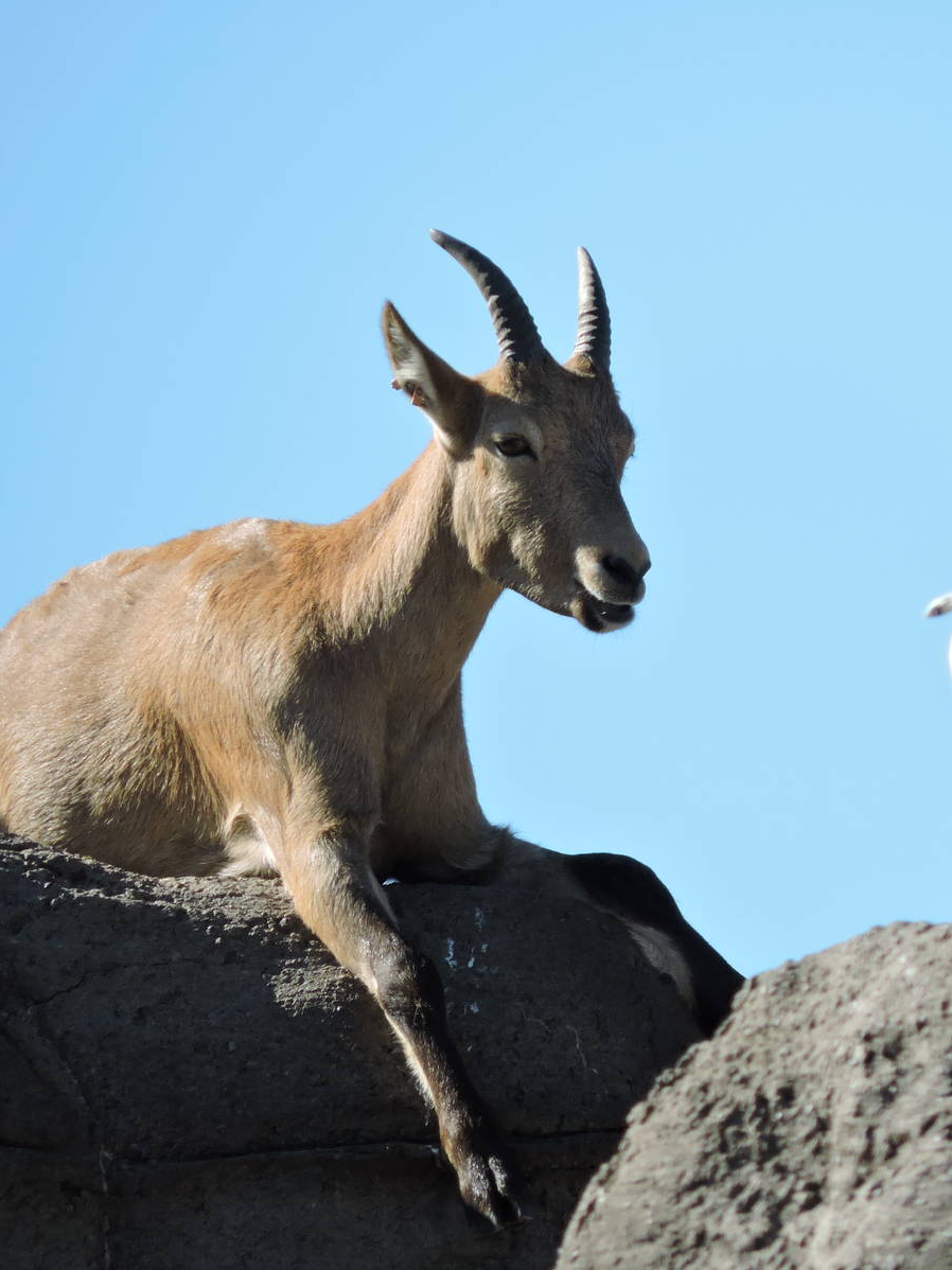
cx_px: 761
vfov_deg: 1.5
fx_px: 49007
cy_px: 635
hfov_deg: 1.1
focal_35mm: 1336
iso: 180
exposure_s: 1/500
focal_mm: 180
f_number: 5.9
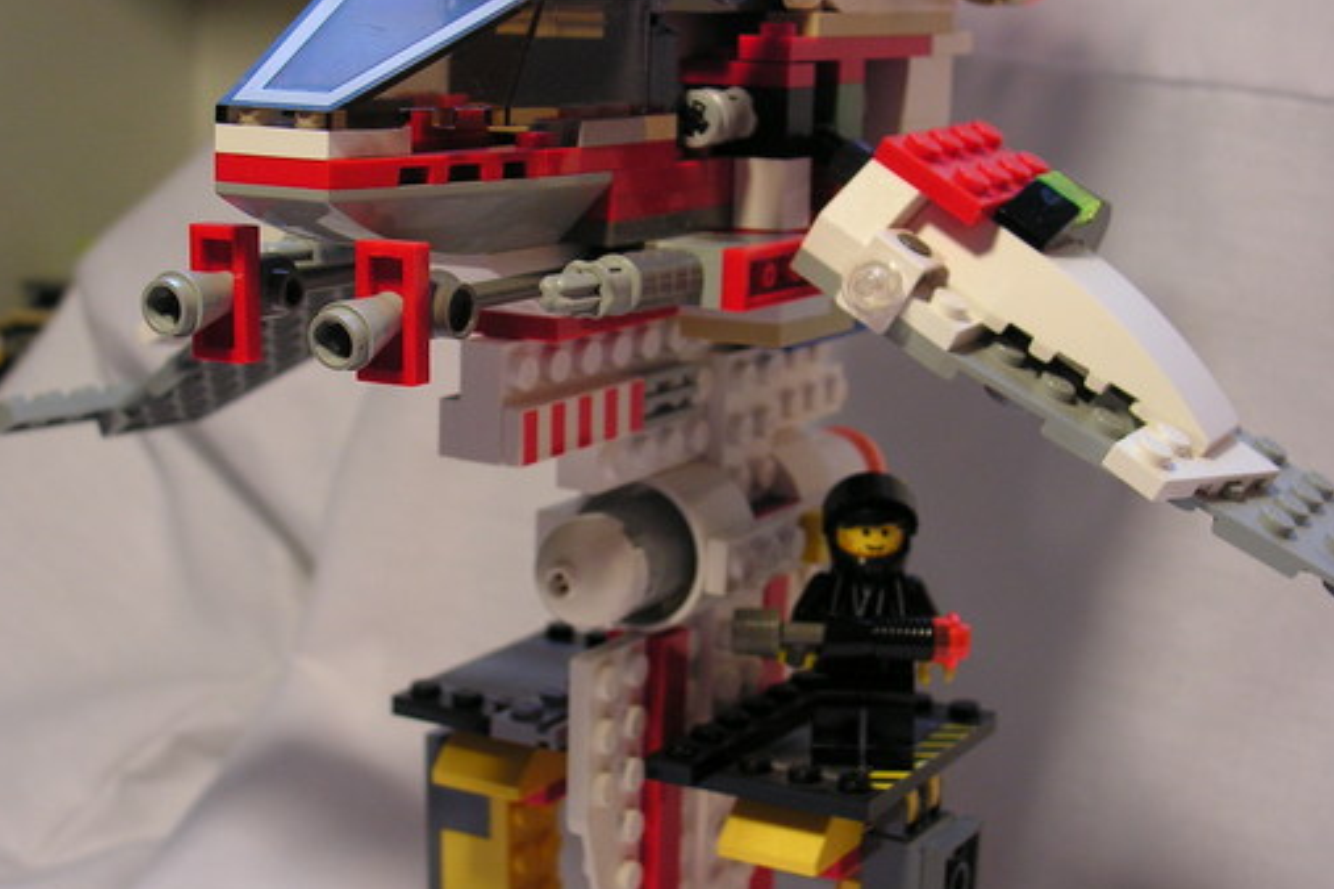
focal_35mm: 62
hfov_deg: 32.4
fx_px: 2297
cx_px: 666
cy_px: 463
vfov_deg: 21.9
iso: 100
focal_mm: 9.9
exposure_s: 1/60
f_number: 3.3
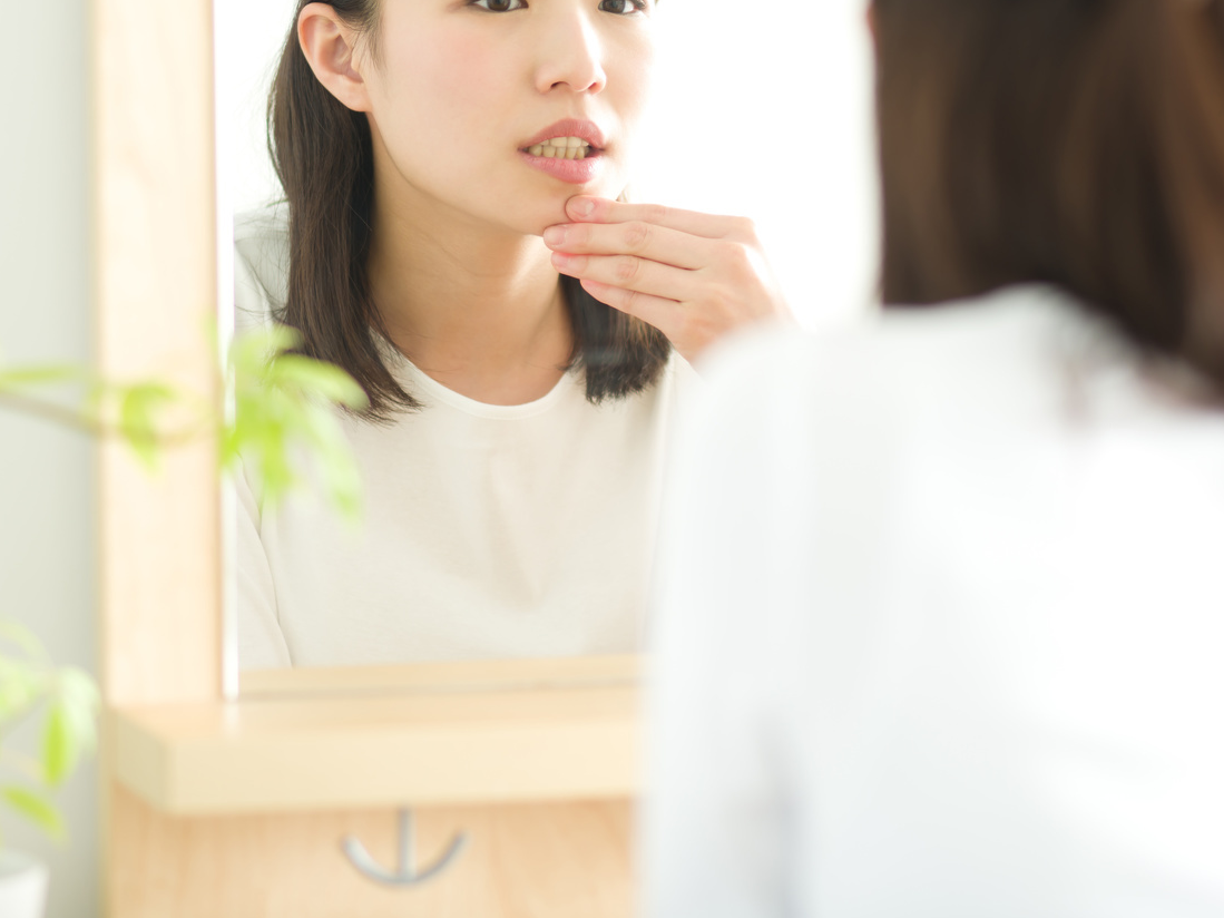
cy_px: 267
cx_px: 748
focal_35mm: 171
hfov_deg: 11.6
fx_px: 6046
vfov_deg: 8.7
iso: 200
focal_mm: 150
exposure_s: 1/125
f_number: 3.5
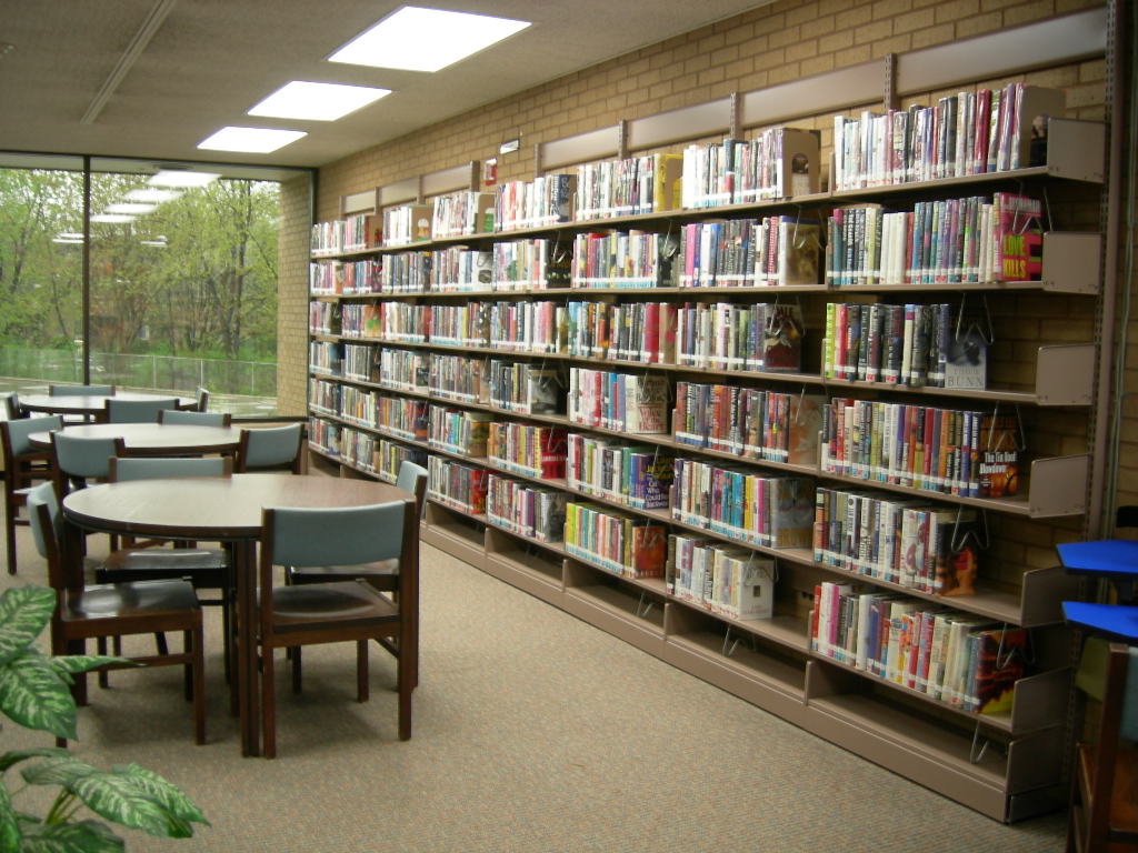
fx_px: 1183
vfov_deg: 39.7
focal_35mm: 36
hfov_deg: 51.4
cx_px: 569
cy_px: 426
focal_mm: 7.5
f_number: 2.7
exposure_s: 1/8.8
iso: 64
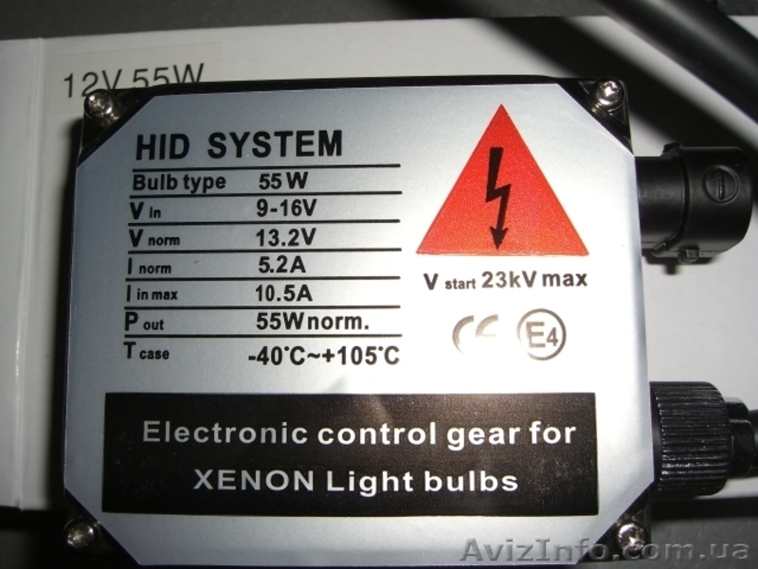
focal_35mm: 38
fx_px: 832
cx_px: 379
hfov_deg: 49.0
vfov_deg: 37.7
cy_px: 284
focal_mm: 7.9
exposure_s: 1/60
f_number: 4
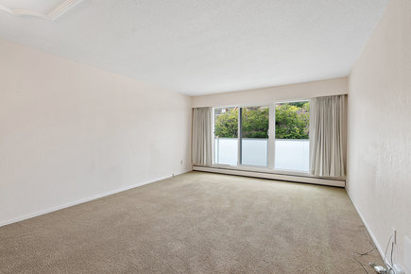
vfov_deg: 73.7
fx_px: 183
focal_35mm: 16
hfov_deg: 96.7
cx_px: 206
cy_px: 137
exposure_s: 1/13
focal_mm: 16
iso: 320
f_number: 7.1
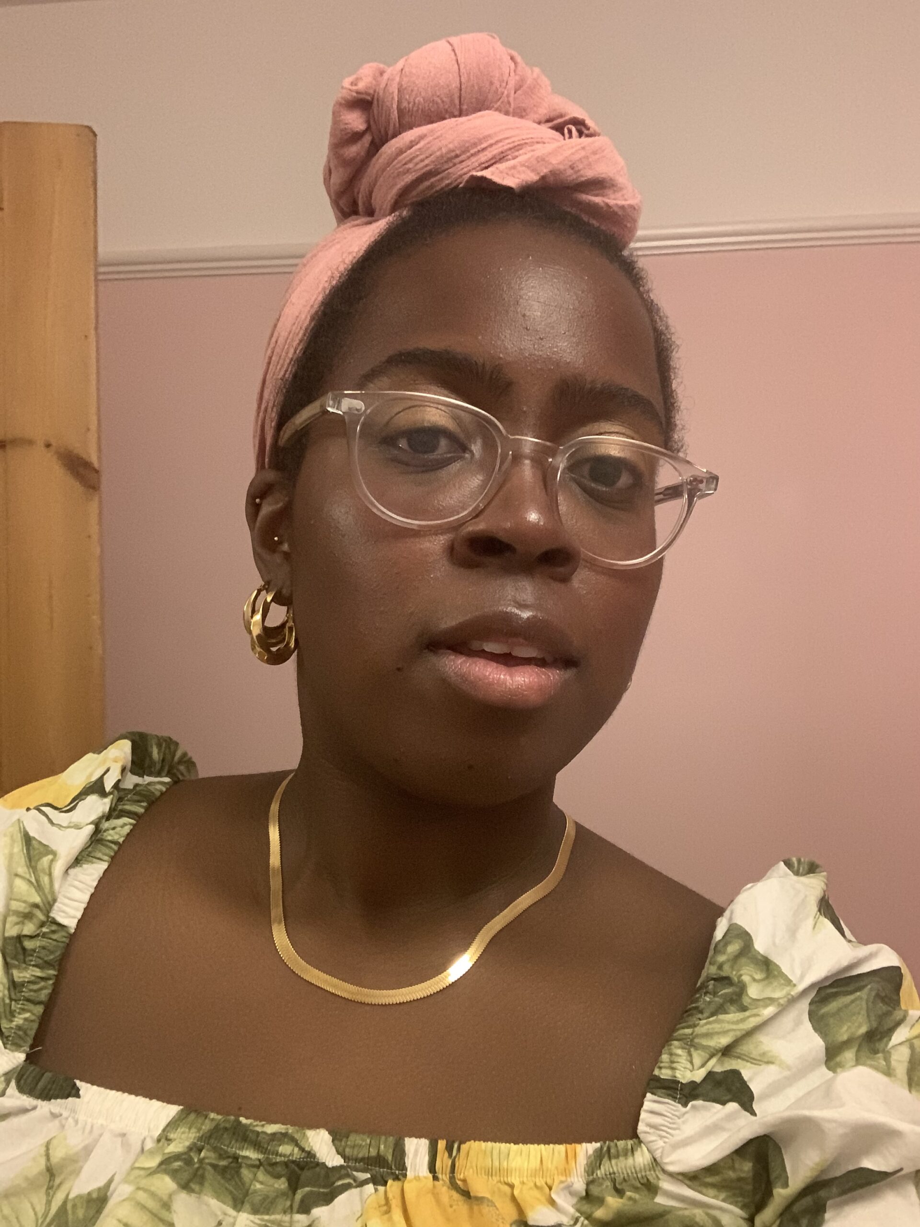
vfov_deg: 56.8
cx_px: 460
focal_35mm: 32
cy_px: 614
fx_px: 1134
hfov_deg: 44.2
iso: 500
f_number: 2.2
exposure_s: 1/25
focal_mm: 2.87
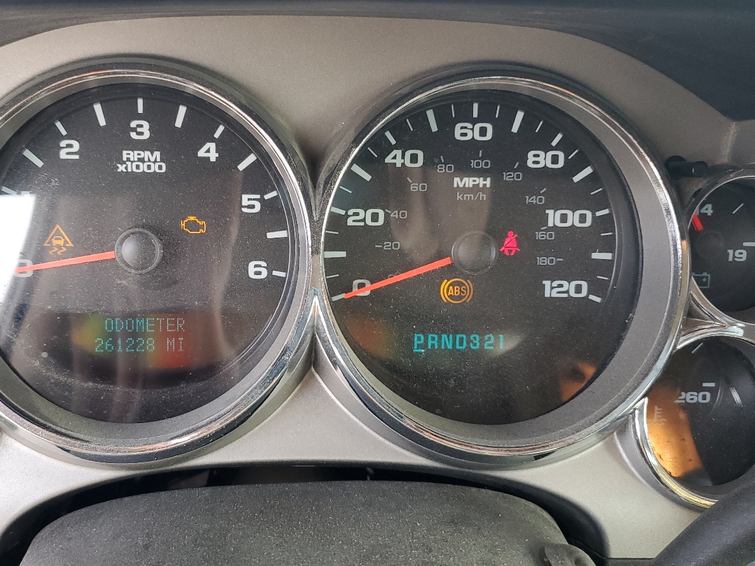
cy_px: 307
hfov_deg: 52.1
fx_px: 763
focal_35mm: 35
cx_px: 287
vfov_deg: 40.6
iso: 85
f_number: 1.5
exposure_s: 1/120
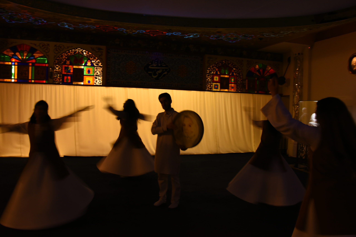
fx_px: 277
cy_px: 118
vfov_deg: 46.4
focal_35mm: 28
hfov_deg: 65.5
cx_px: 178
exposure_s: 1/8
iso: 2000
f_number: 8
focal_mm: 28
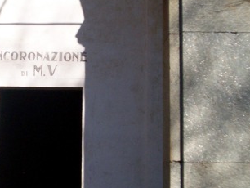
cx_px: 40
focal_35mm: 94
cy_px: 96
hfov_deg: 20.5
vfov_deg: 15.7
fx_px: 679
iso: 100
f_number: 4.5
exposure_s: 1/578
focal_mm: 5.9
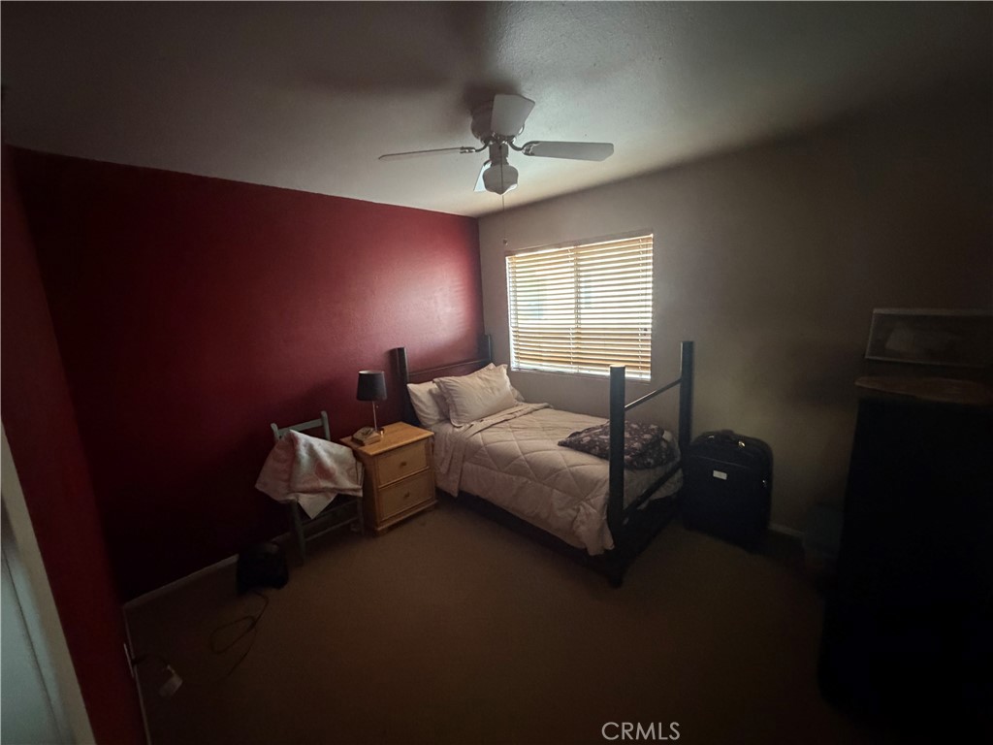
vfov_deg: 85.7
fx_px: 402
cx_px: 496
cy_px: 372
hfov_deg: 102.1
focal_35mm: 14
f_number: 2.2
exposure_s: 1/30
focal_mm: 2.22
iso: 1250
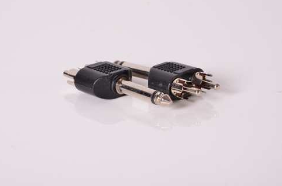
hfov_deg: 12.7
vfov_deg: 8.4
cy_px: 93
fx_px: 1270
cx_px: 138
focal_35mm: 163
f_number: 14
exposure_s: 1/200
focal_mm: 105
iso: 100
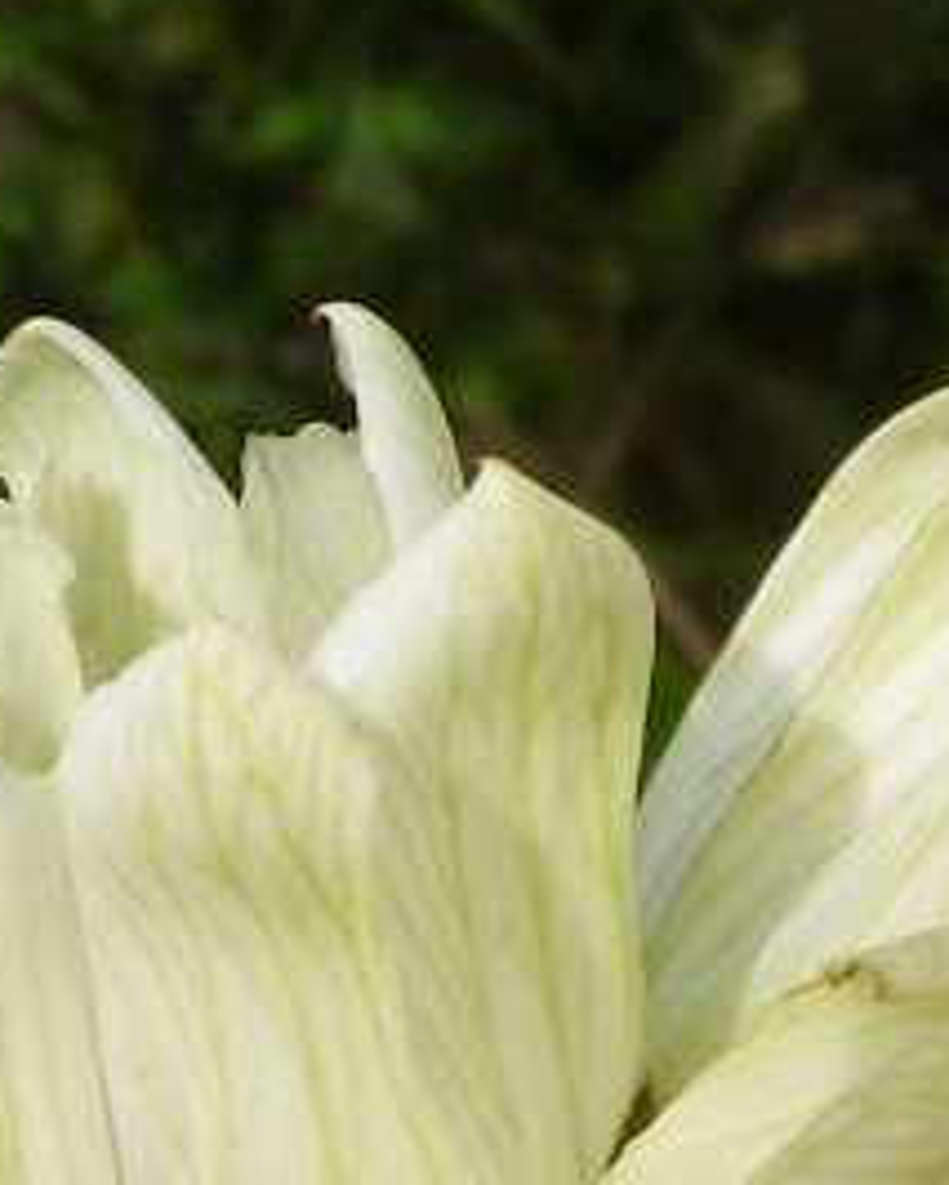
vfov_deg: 13.7
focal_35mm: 137
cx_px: 492
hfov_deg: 11.3
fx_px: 4807
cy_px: 1328
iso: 80
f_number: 3.9
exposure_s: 1/500
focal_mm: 6.36
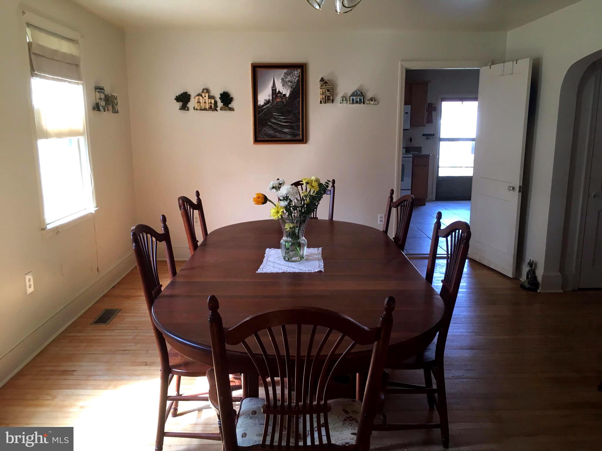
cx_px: 301
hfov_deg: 61.7
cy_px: 226
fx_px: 504
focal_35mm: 29
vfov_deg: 48.2
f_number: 2.2
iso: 25
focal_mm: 4.15
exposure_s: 1/30
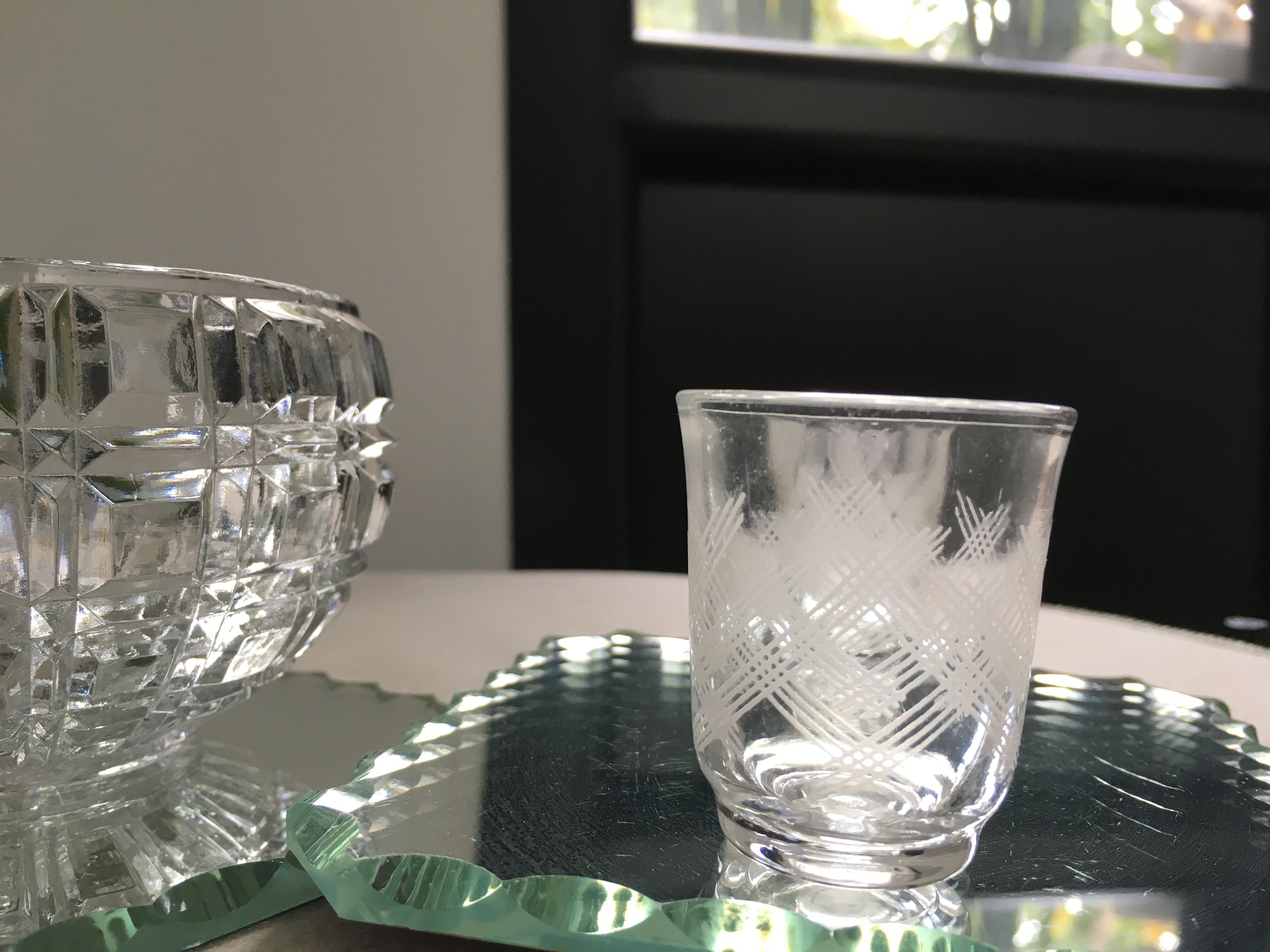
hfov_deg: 61.7
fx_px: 1064
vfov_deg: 48.2
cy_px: 476
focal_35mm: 29
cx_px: 635
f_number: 2.2
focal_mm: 4.15
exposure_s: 1/33
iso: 32
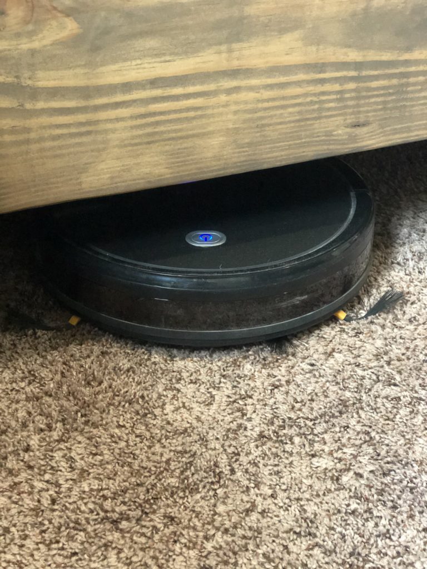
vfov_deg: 33.8
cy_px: 284
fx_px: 937
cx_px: 214
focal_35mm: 57
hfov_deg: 25.7
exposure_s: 1/60
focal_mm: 6.6
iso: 1250
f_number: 2.8
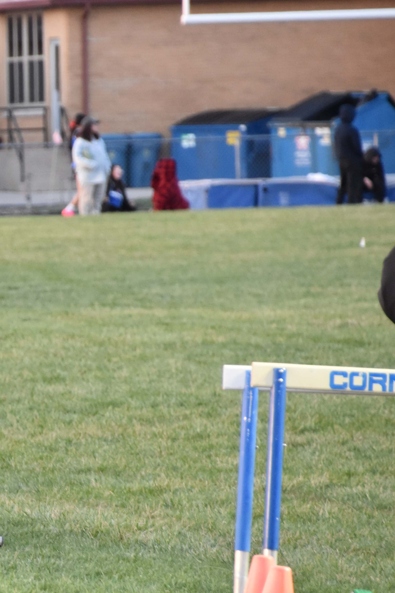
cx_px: -190
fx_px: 9020
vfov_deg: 3.8
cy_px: 307
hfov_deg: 2.5
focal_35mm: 548
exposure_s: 1/100
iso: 1600
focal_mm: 170
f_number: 6
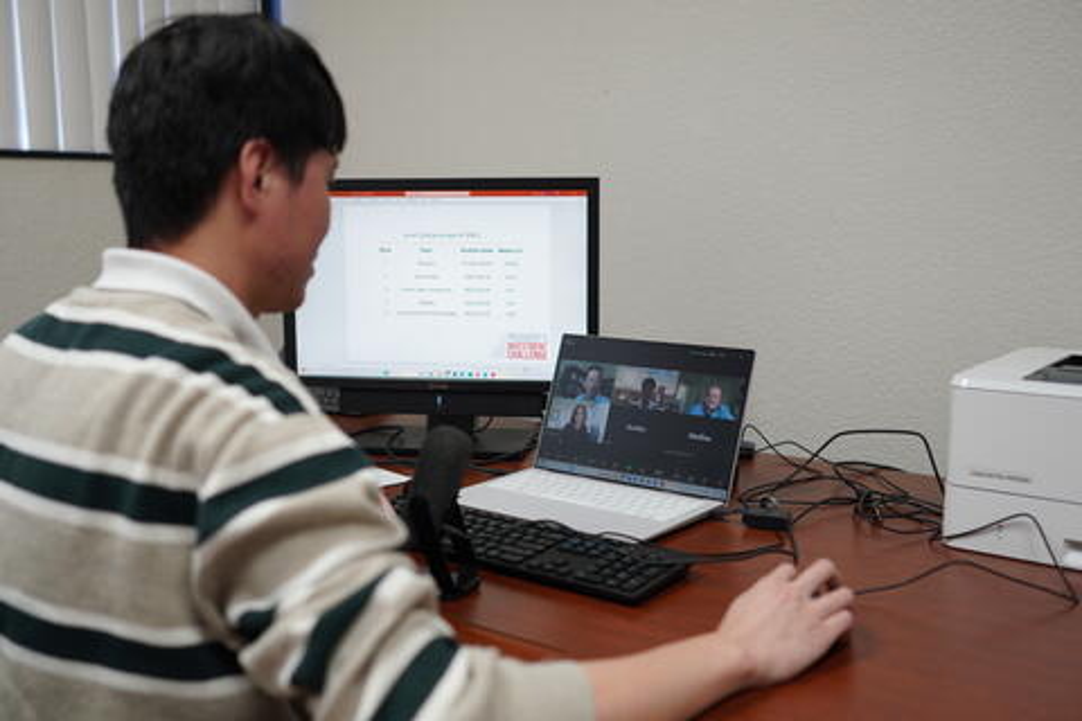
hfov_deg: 53.1
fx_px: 1082
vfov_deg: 36.9
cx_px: 541
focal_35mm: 36
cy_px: 360
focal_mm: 24
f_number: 1.4
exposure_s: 1/80
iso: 100
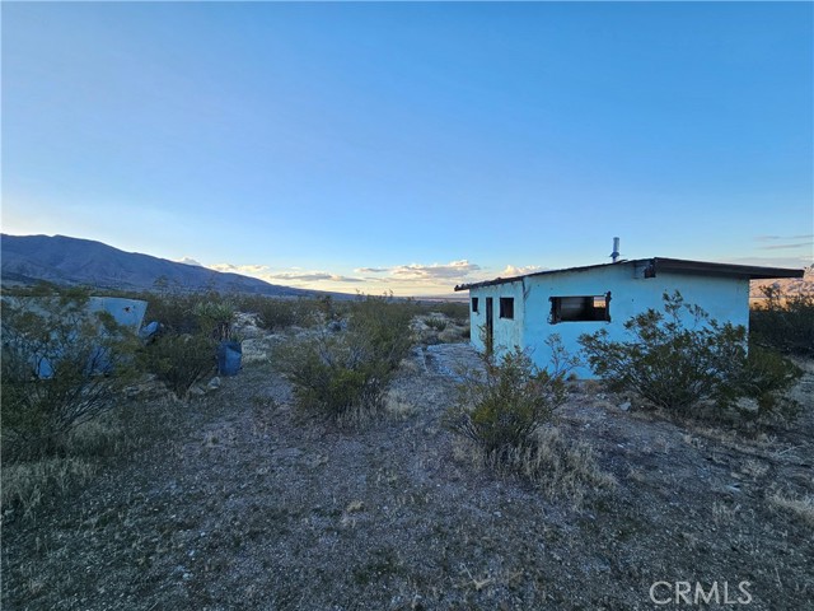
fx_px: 306
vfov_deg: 89.9
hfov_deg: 106.2
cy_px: 306
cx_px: 407
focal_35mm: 13
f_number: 2.2
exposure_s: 1/636
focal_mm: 2.2
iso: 50
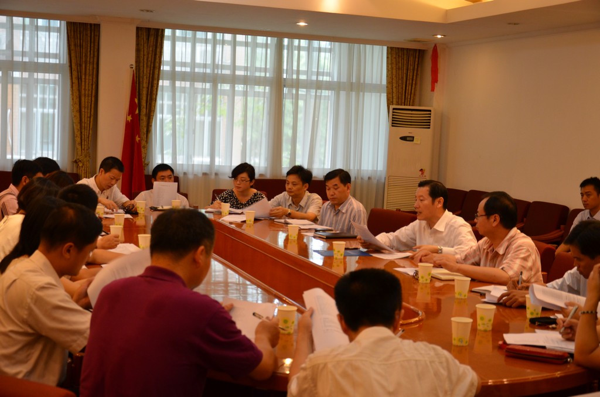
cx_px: 300
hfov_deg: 37.9
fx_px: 873
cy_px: 198
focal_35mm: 52
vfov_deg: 25.6
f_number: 4.5
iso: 800
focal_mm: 35
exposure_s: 1/50
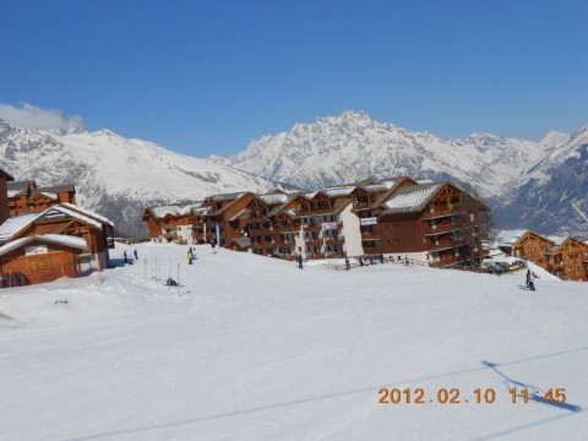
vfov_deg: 38.7
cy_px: 220
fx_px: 628
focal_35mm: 37
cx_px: 294
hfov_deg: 50.1
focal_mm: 6.7
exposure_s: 1/400
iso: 80
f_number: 9.8
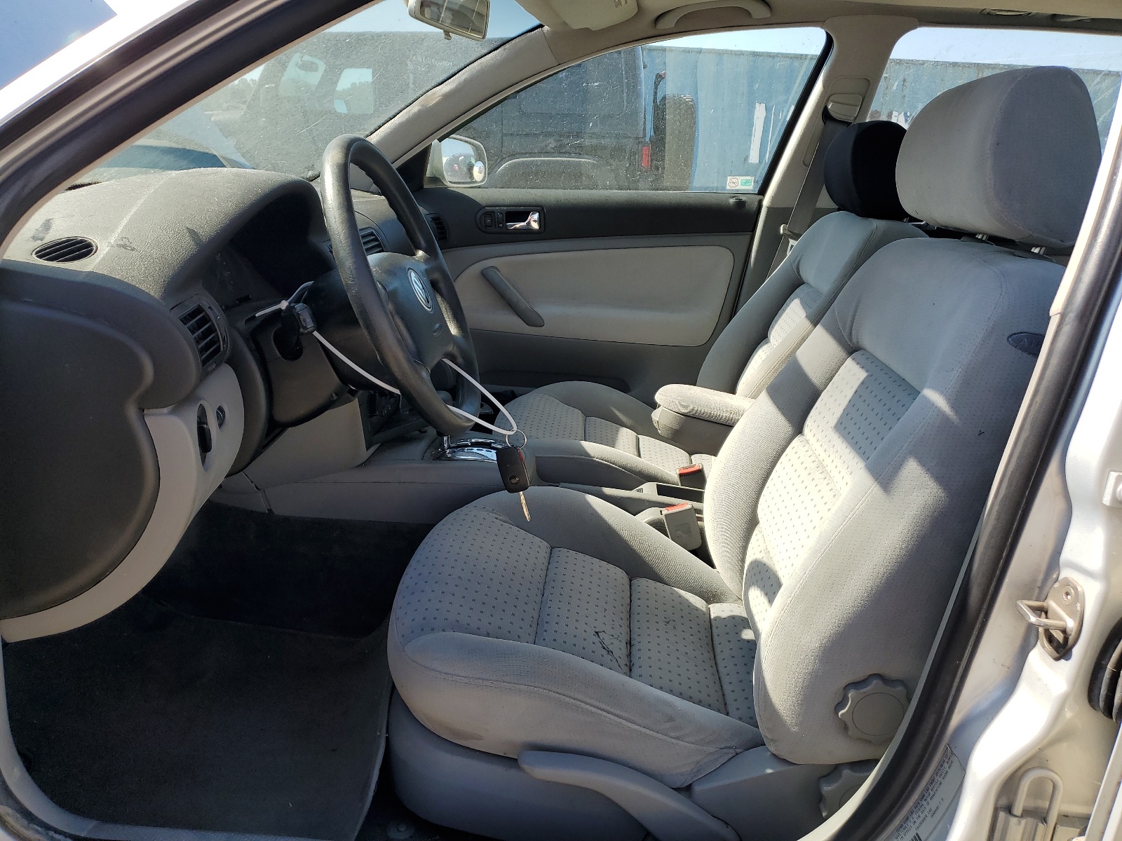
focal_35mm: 26
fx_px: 843
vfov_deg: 53.1
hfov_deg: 67.3
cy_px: 420
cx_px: 561
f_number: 1.5
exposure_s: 1/1111
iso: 50
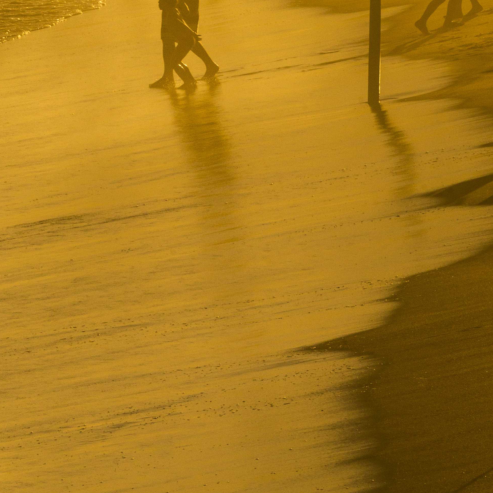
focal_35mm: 607
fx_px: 9781
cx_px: 167
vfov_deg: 2.9
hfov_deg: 2.9
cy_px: -62
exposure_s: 1/640
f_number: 18
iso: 250
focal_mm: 230
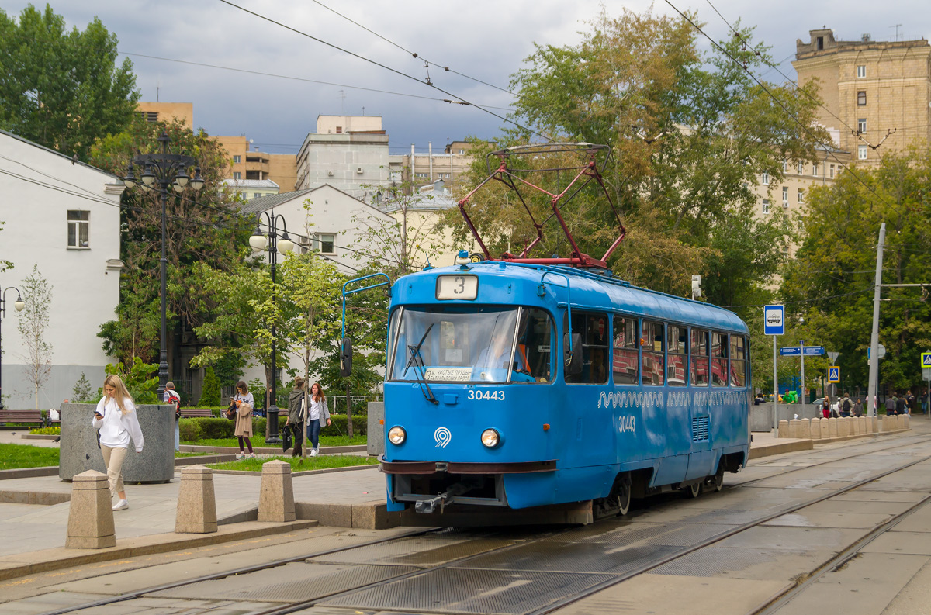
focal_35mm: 67
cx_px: 466
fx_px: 1728
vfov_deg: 20.2
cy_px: 308
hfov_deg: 30.2
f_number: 7.1
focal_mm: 45
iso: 200
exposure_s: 1/640
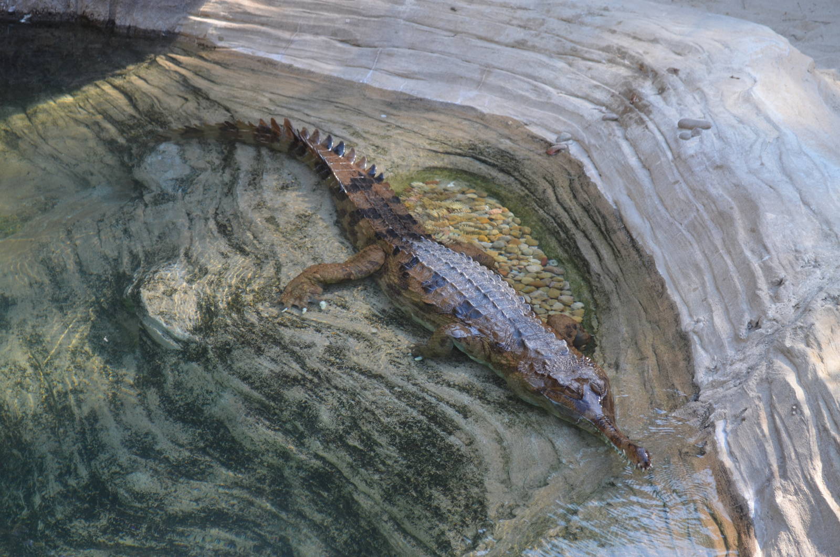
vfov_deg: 17.4
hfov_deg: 26.0
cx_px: 420
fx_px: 1816
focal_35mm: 78
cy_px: 278
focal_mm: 52
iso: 360
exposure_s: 1/125
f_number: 5.6
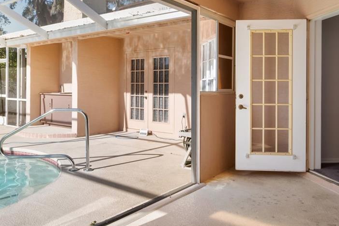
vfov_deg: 40.8
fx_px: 301
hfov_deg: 58.6
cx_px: 154
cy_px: 84
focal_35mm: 32
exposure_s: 1/80
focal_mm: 14
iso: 250
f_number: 6.3
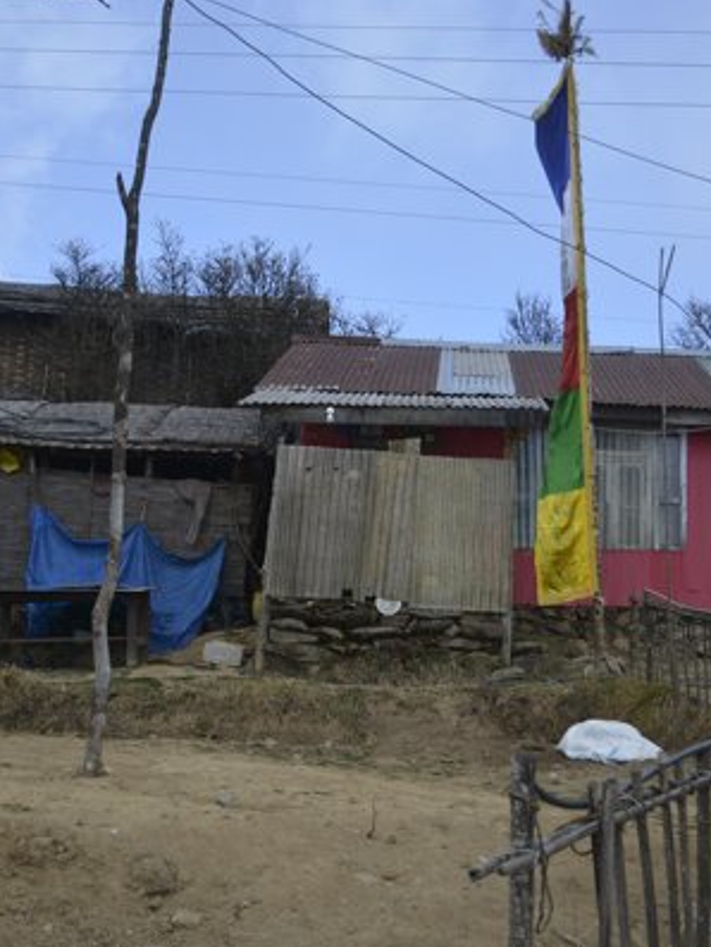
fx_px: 1095
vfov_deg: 46.8
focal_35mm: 40
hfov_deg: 35.5
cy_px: 477
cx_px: 496
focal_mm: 18
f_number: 4
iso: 220
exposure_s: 1/1000
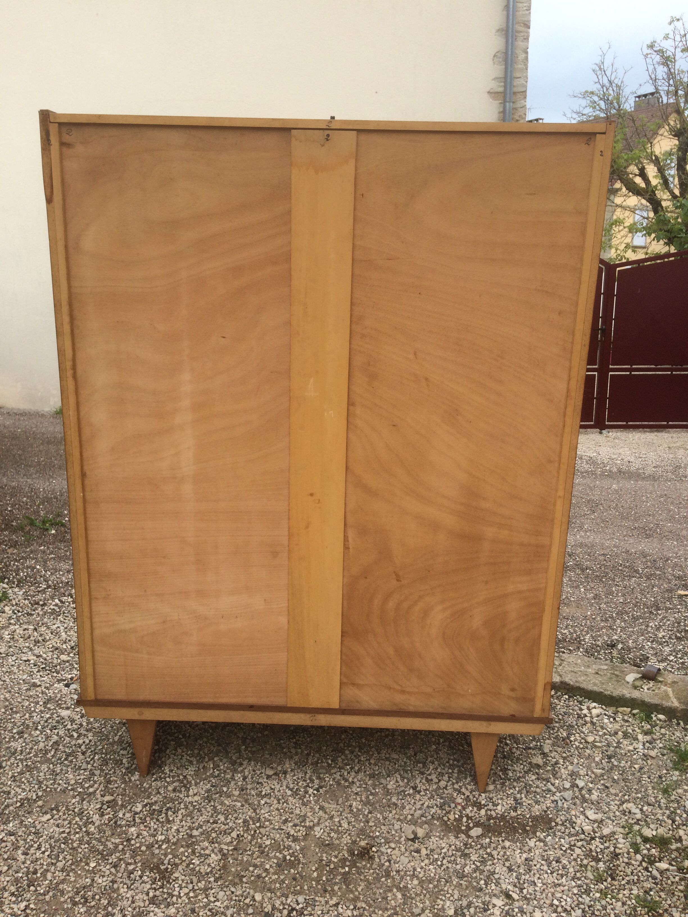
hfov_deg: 48.2
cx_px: 344
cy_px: 458
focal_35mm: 29
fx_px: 769
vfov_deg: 61.7
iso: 32
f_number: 2.2
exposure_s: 1/402
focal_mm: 4.15
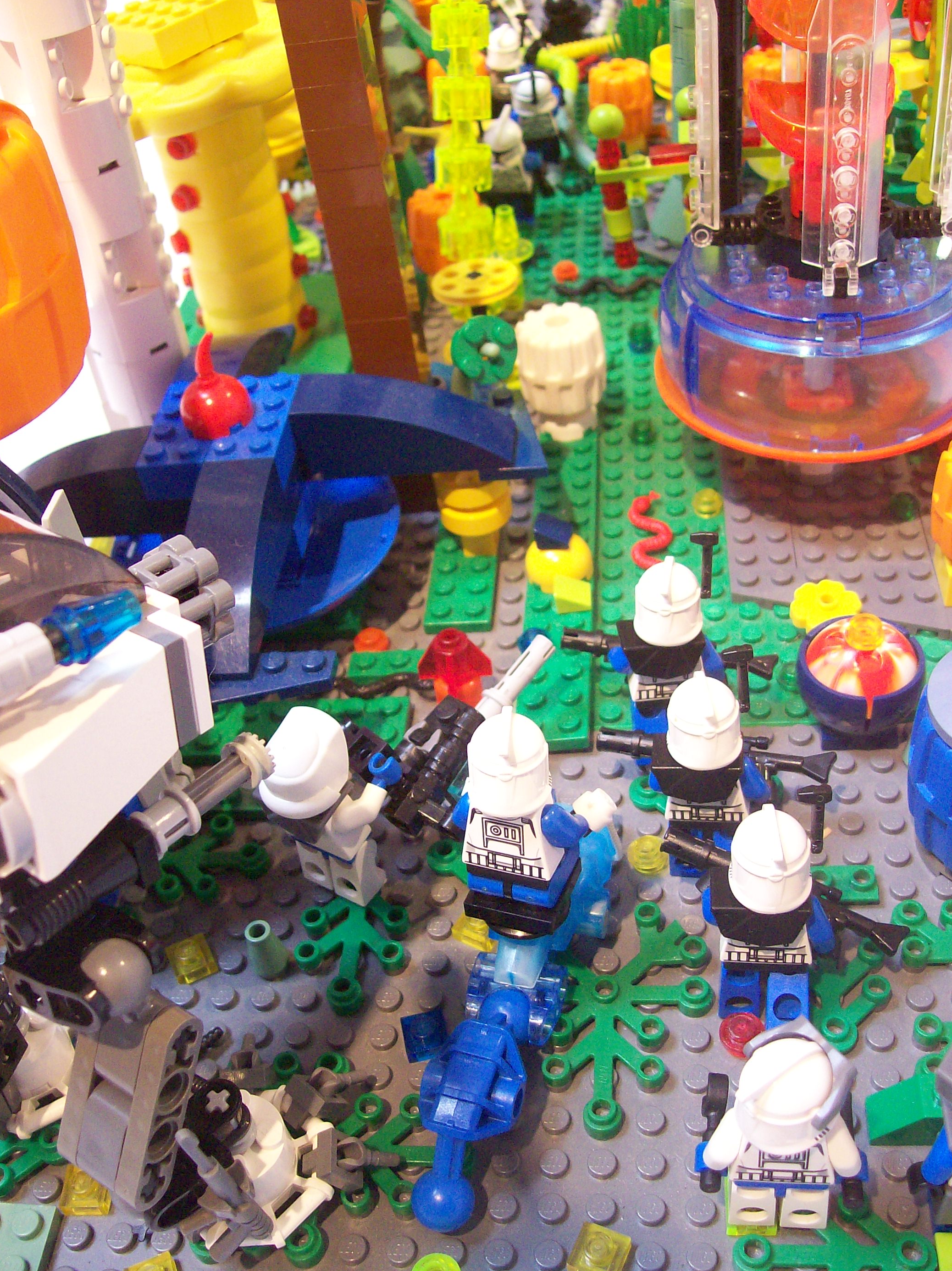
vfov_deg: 50.2
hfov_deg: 38.6
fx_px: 1358
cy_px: 634
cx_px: 478
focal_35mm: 37
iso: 160
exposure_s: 1/29.6
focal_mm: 6
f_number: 2.7
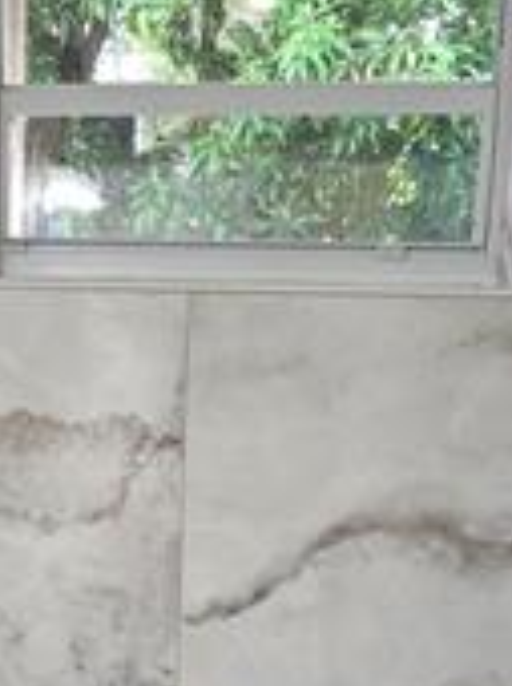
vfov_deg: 40.8
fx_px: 909
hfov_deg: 30.9
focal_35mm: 46
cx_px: 129
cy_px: 460
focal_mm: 2.2
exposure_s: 1/120
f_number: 1.9
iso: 160
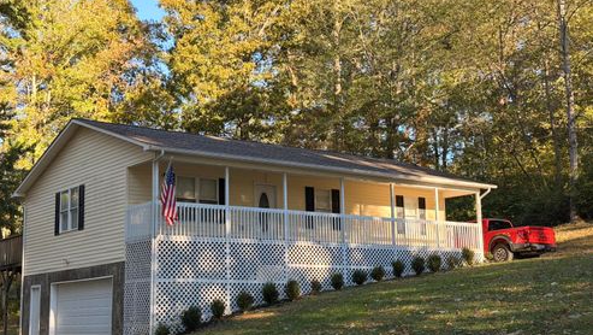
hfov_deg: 39.1
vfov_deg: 22.7
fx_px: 834
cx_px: 293
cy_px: 180
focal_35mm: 53
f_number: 1.78
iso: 80
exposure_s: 1/587
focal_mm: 6.76
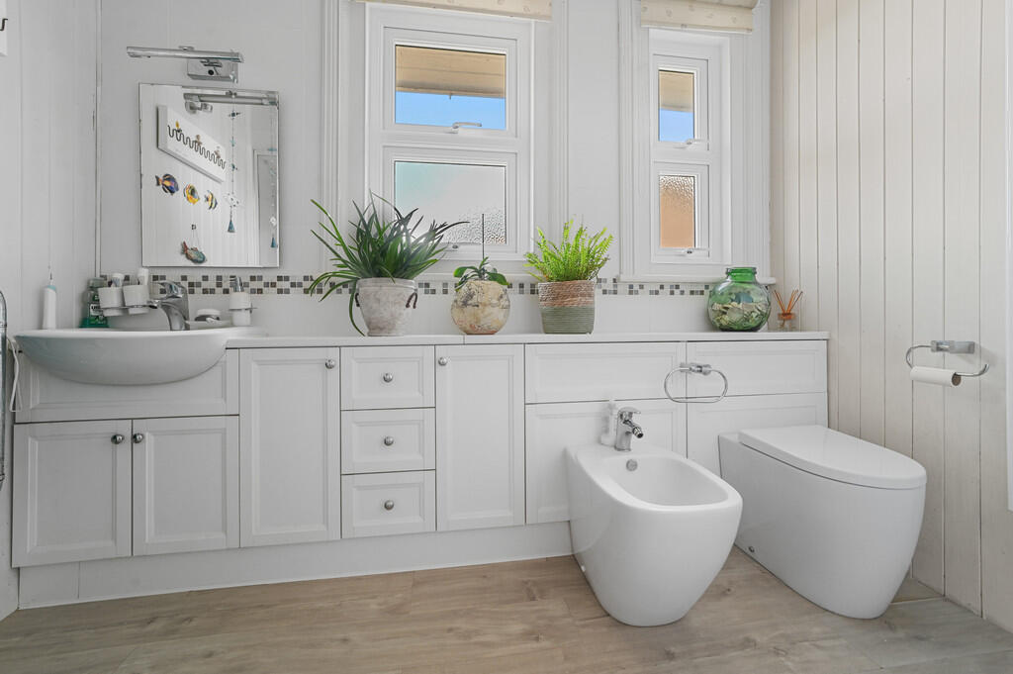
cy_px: 337
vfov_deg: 81.1
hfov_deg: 104.3
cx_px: 506
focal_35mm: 14
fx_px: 394
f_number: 8
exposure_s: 1/2.5
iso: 400
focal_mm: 14
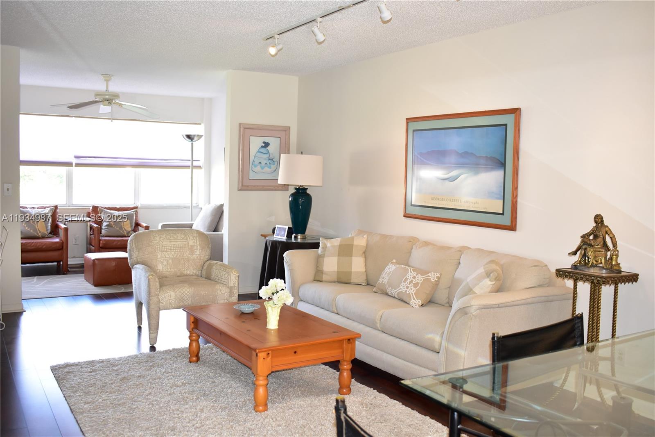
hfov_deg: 57.2
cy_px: 218
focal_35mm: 33
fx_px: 600
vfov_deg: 40.0
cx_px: 328
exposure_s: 1/60
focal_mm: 22
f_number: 4.5
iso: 800
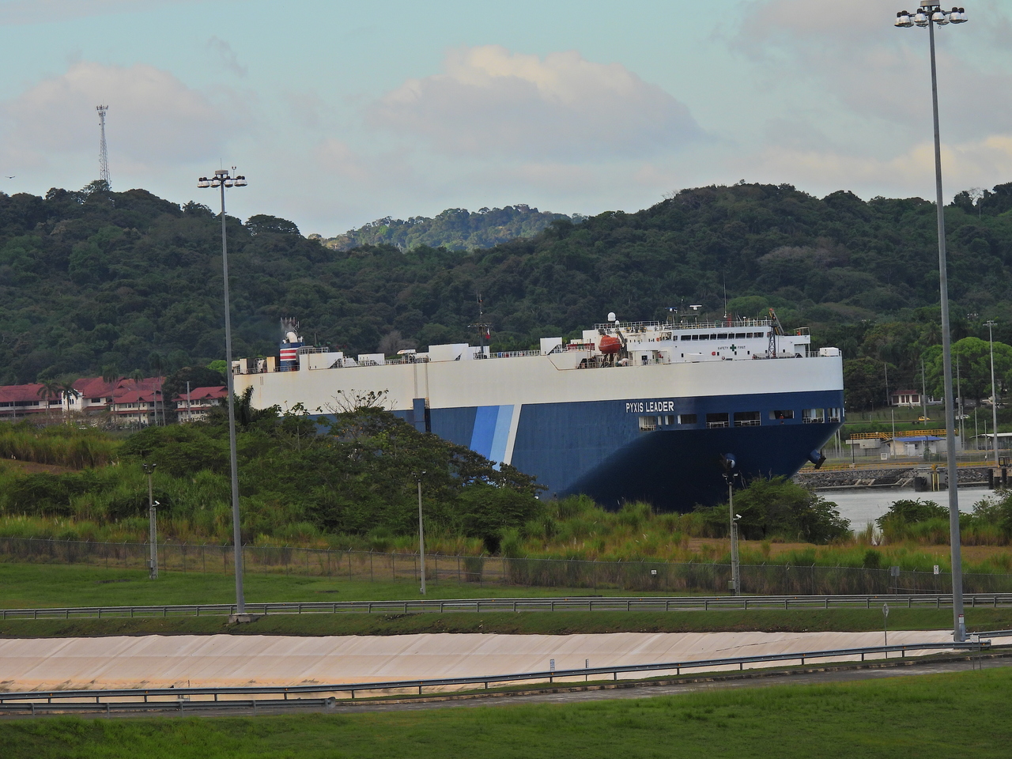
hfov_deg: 7.6
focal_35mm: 260
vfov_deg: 5.7
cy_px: 380
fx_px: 7601
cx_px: 506
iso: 100
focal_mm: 46.4
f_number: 4.5
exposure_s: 1/500
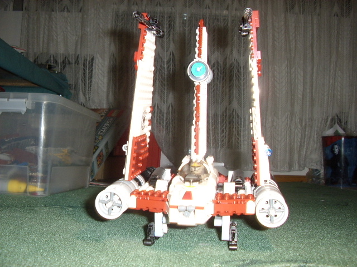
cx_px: 178
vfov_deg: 46.8
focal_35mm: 30
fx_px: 309
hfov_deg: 60.0
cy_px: 134
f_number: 2.9
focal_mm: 5.8
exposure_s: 1/30
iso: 183
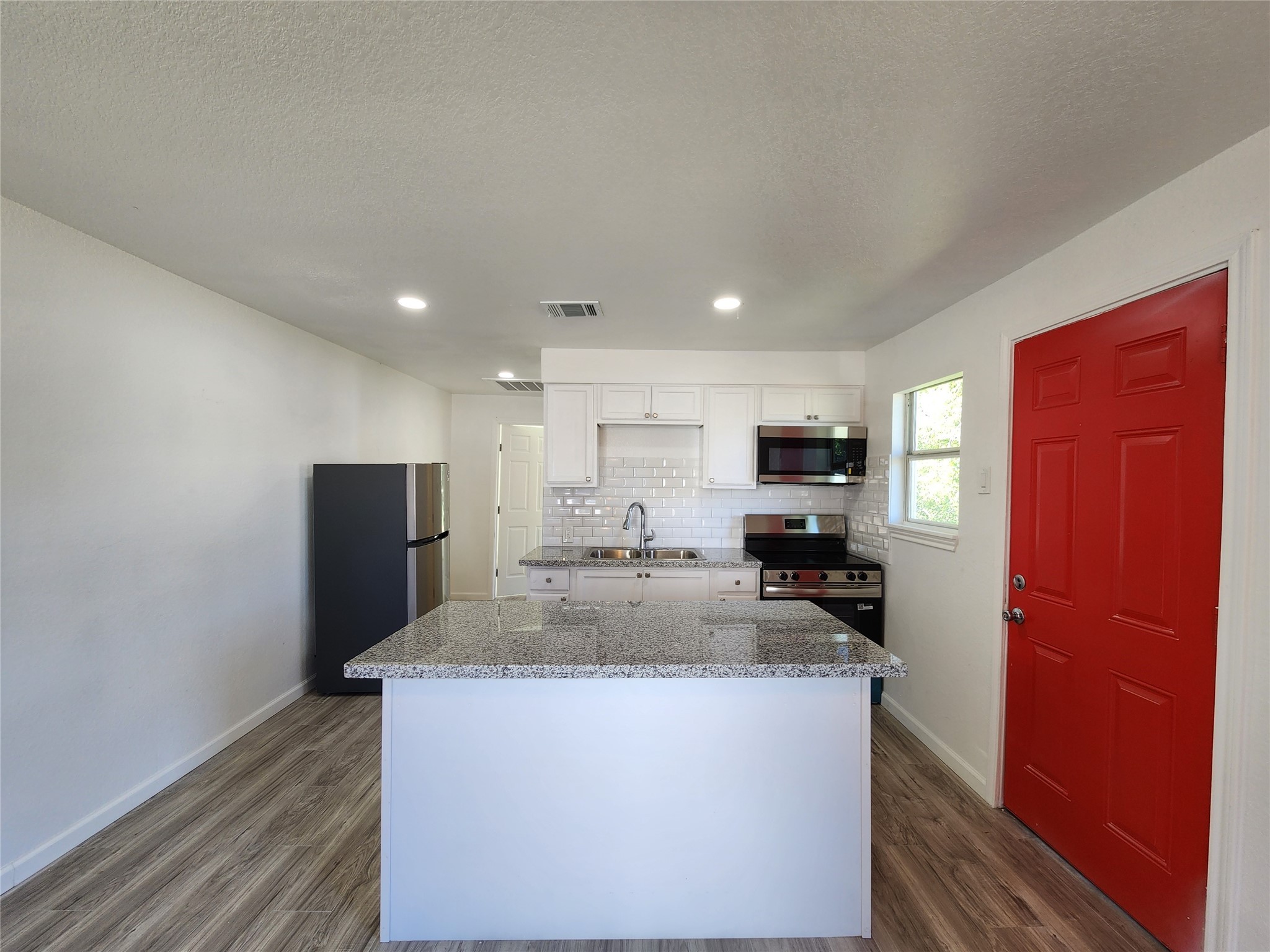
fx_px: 477
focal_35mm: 13
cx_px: 635
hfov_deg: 106.2
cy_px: 476
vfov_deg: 89.9
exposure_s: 1/60
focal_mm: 2.2
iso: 80
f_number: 2.2
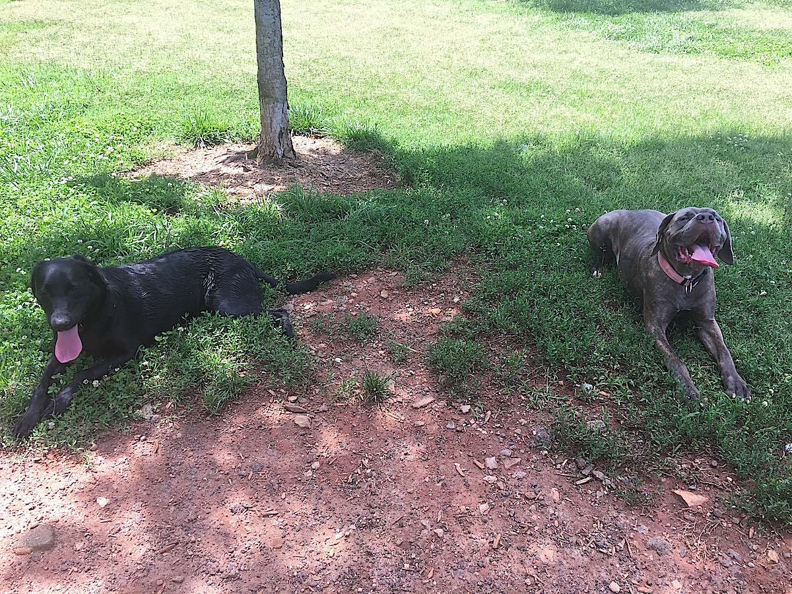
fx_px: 664
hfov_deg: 61.7
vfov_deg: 48.2
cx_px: 396
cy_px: 297
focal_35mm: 29
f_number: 2.2
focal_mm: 4.15
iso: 25
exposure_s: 1/250
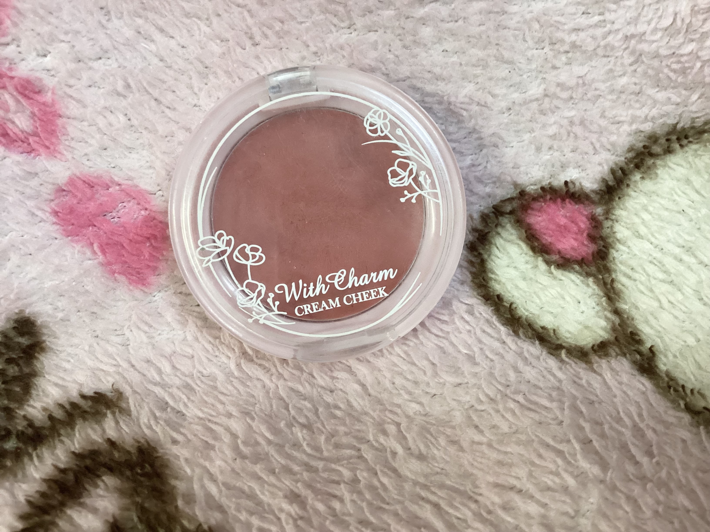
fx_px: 636
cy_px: 266
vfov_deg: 45.4
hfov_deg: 58.4
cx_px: 355
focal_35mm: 31
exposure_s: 1/50
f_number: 2.4
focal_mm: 3.3
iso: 320
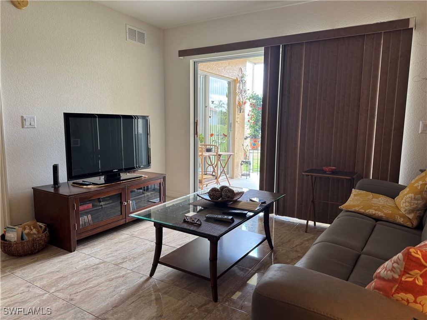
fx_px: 296
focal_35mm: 24
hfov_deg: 71.6
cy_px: 160
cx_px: 214
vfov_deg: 56.8
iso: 160
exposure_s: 1/60
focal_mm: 6.76
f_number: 1.78
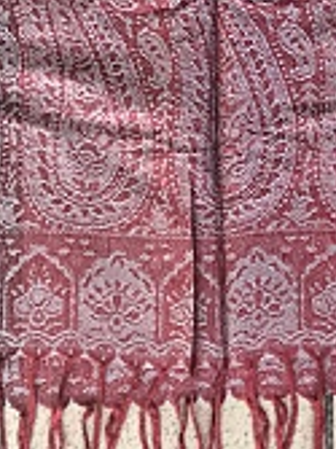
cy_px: -277
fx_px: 1736
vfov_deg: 13.6
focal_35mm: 134
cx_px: 293
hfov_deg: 11.0
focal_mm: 3.99
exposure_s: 1/101
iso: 25
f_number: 1.8
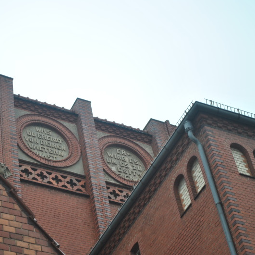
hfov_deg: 17.4
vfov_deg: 17.4
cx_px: 89
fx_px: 833
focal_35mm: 100
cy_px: 127
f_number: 5.6
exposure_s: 1/80
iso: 200
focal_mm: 52
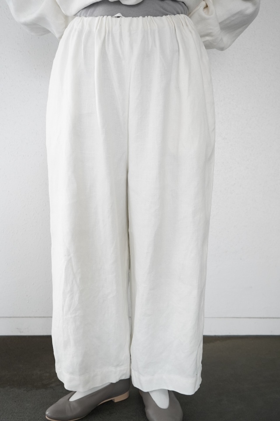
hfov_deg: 35.0
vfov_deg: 50.7
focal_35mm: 38
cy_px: 210
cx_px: 140
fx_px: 444
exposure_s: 1/200
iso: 4000
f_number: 5.6
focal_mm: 38
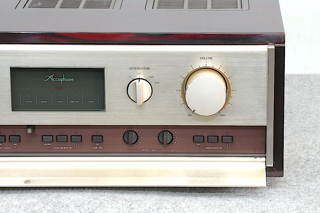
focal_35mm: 158
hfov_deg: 13.0
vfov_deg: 8.7
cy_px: 118
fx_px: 1404
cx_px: 160
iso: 200
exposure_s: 1/10
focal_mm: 27.1
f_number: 5.4
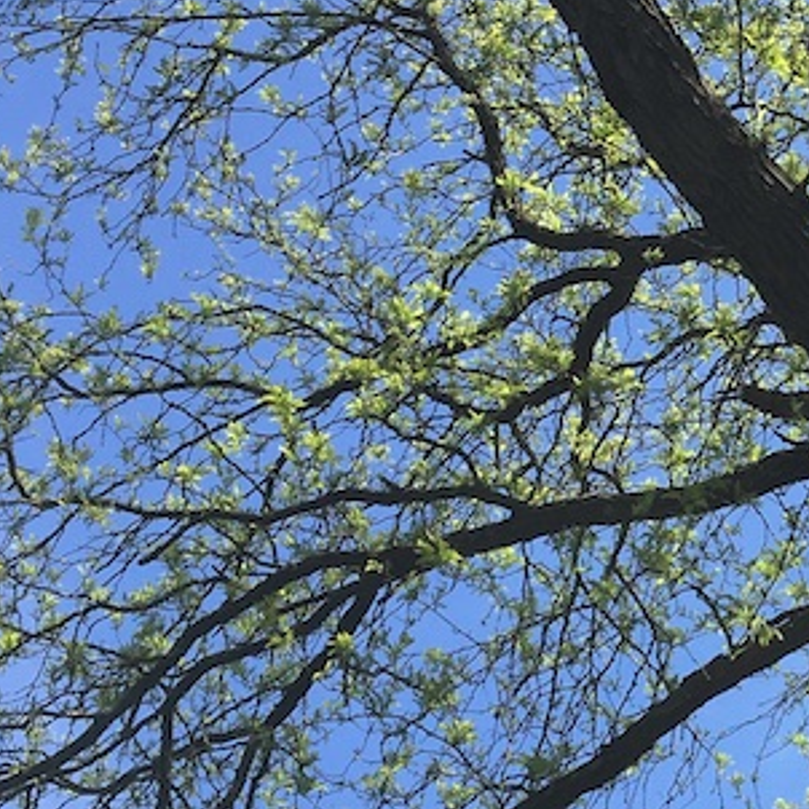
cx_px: 1106
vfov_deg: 18.3
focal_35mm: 95
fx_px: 2512
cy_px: 295
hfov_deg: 17.0
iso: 25
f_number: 2.2
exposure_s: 1/1012
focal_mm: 4.15
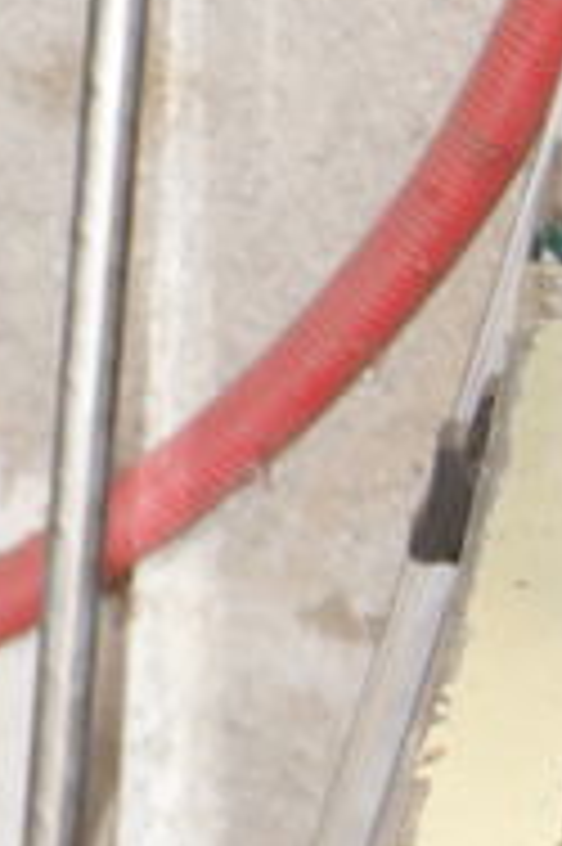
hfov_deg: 5.9
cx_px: -881
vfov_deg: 9.2
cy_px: 702
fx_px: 5231
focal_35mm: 223
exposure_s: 1/60
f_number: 4.5
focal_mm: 28
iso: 400
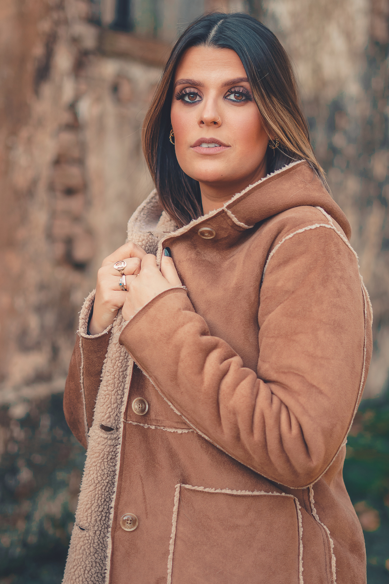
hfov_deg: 18.2
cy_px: 292
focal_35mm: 75
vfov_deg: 27.0
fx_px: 1216
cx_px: 194
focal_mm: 50
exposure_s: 1/500
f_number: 1.8
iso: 100
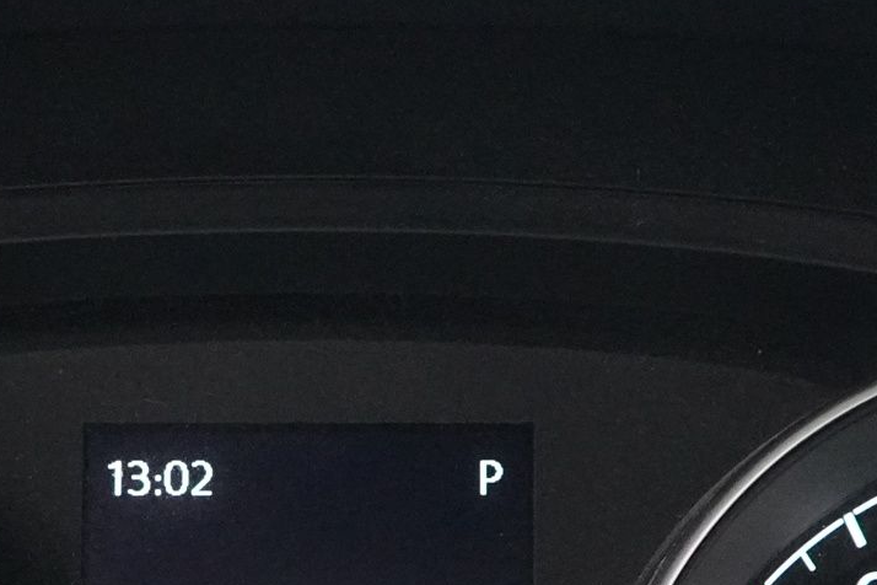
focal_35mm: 147
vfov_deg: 9.2
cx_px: 319
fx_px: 3581
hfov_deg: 13.9
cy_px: 718
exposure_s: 1/30
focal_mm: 28
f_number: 3.5
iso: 6400
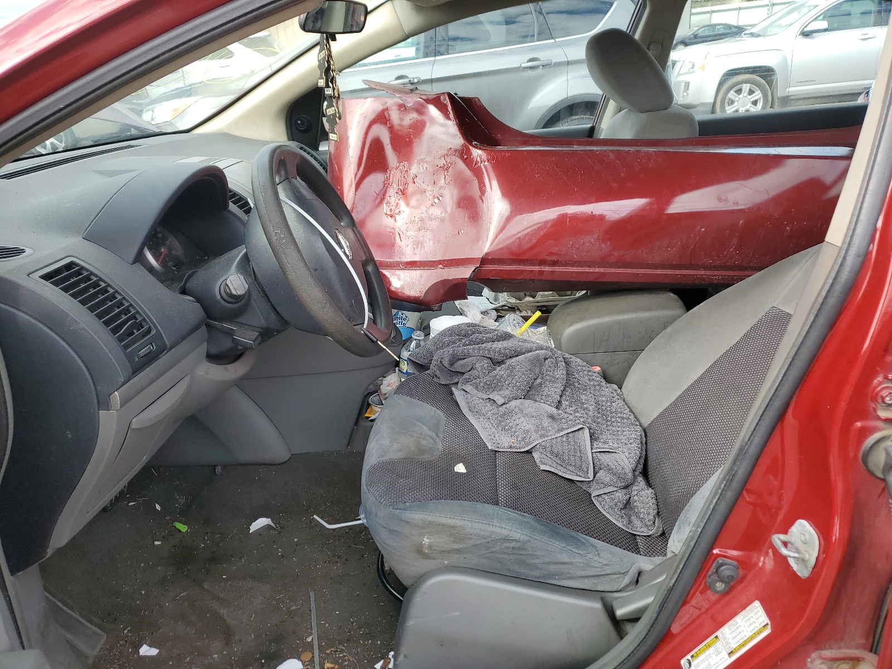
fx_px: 670
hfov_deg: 67.3
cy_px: 334
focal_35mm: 26
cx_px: 446
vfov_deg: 53.1
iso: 50
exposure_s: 1/625
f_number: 1.5
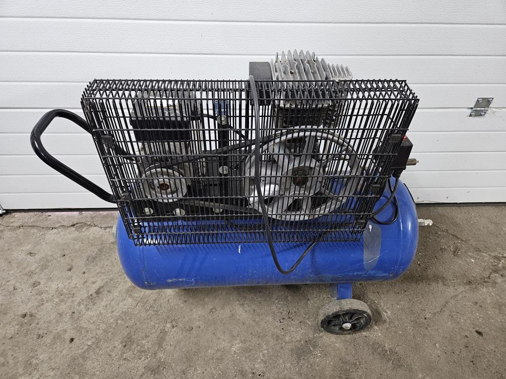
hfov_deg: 73.9
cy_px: 190
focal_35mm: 23
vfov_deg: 58.9
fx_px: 336
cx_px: 253
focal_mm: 5.4
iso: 640
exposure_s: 1/33.3
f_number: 1.8
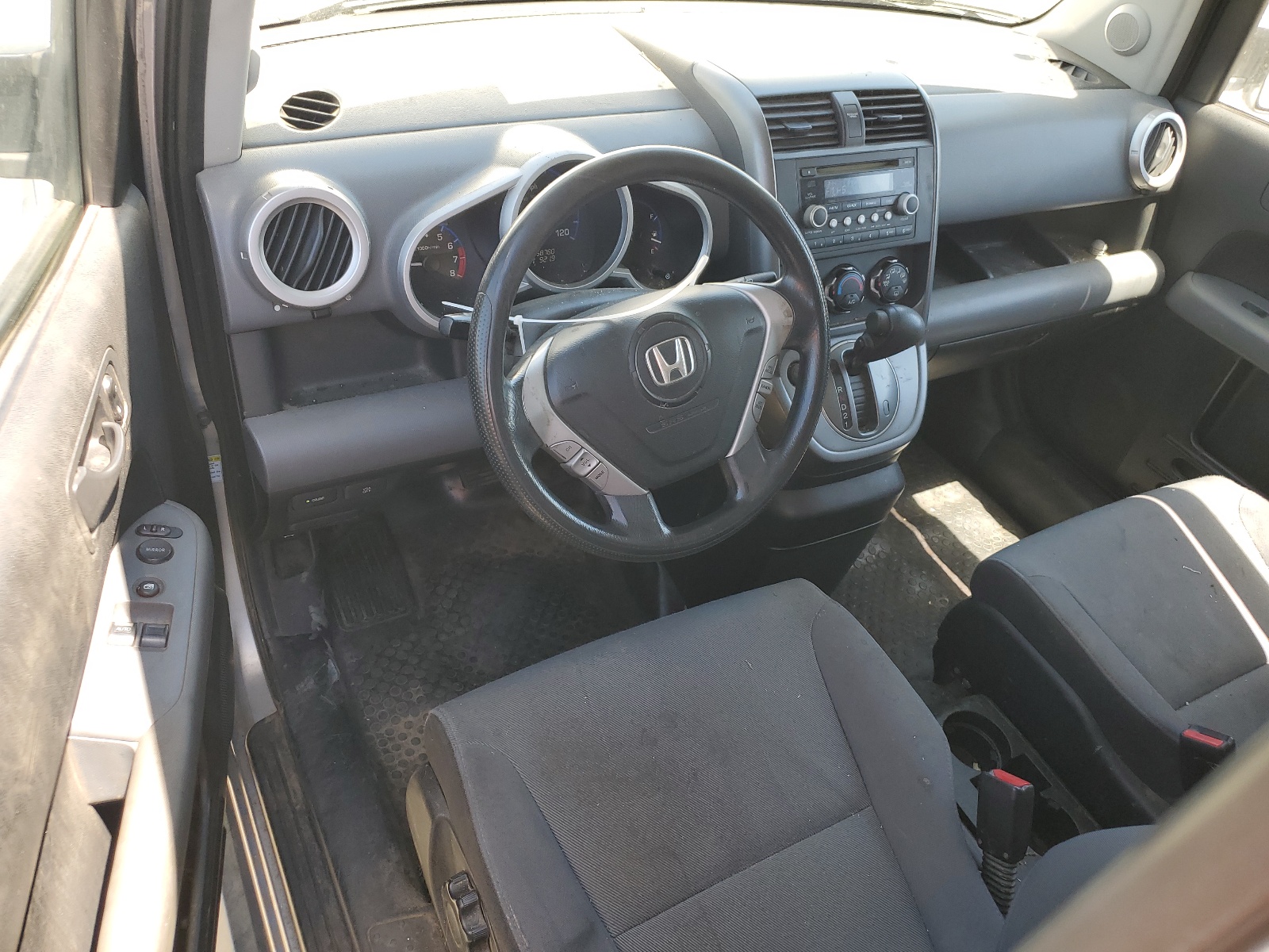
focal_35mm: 26
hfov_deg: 67.3
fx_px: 953
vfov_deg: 53.1
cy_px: 476
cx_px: 634
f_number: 1.5
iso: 50
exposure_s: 1/233
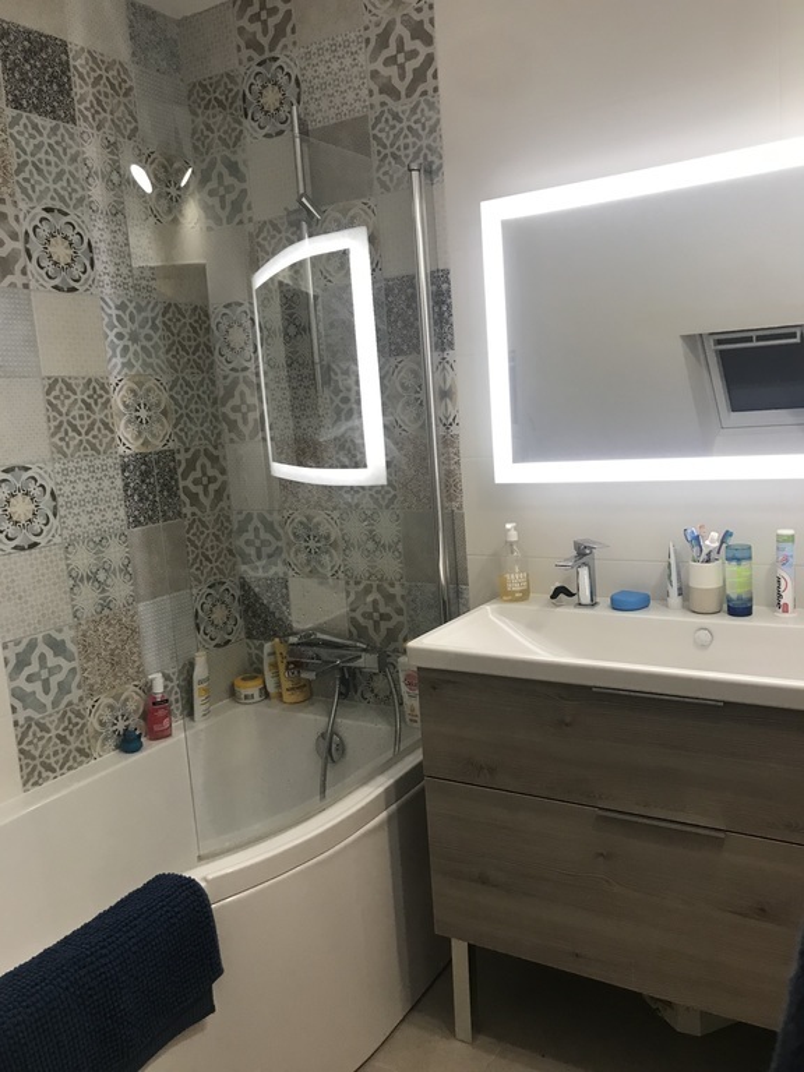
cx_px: 402
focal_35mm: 28
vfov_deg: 63.4
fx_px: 867
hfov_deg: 49.7
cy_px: 536
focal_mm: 3.99
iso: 32
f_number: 1.8
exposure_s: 1/25
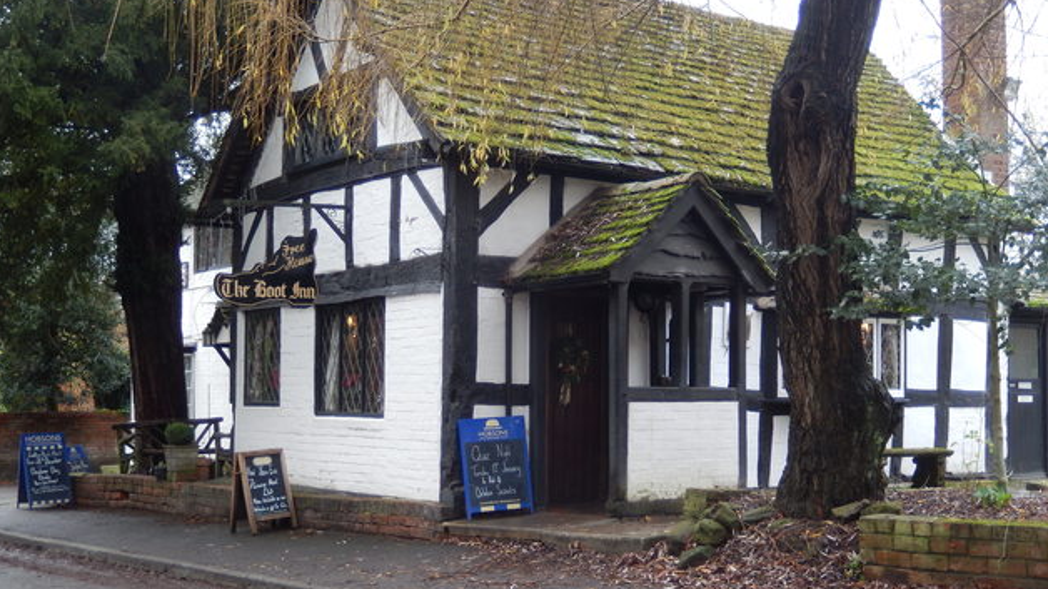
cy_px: 324
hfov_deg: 41.3
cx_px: 517
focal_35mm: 50
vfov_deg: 23.9
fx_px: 1389
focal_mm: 8.1
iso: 125
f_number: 4.3
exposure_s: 1/40
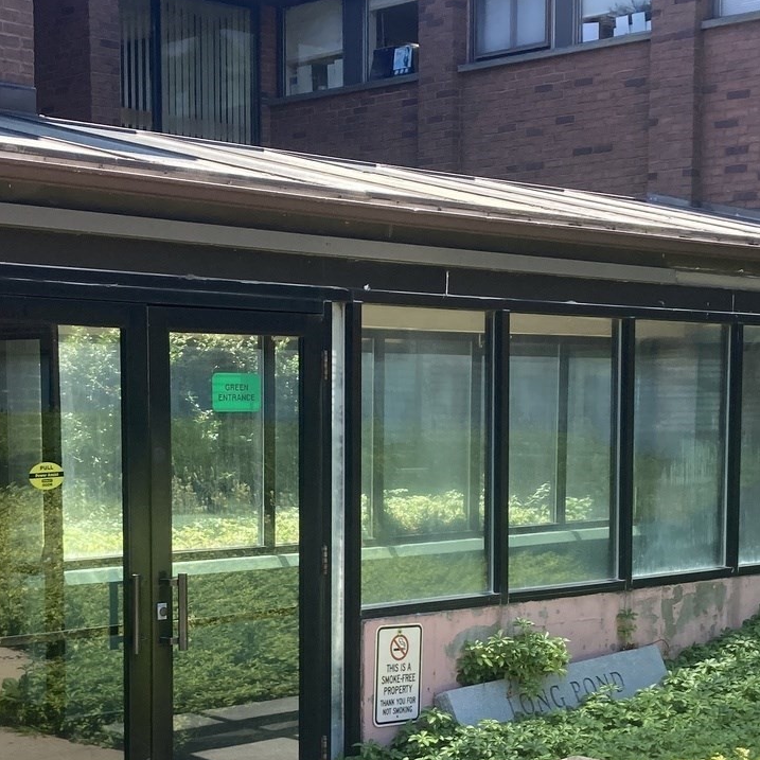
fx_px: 1714
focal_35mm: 69
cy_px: 597
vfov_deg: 24.6
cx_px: 381
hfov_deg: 25.0
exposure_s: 1/665
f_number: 1.8
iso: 20
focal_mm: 3.99
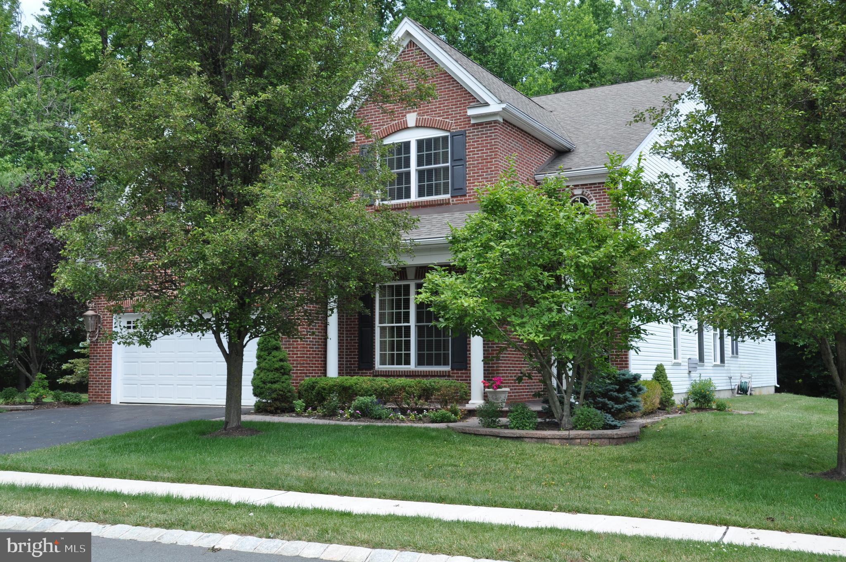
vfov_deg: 34.1
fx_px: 915
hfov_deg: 49.6
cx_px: 423
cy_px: 281
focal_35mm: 39
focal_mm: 26
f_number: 7.1
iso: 200
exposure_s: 1/200
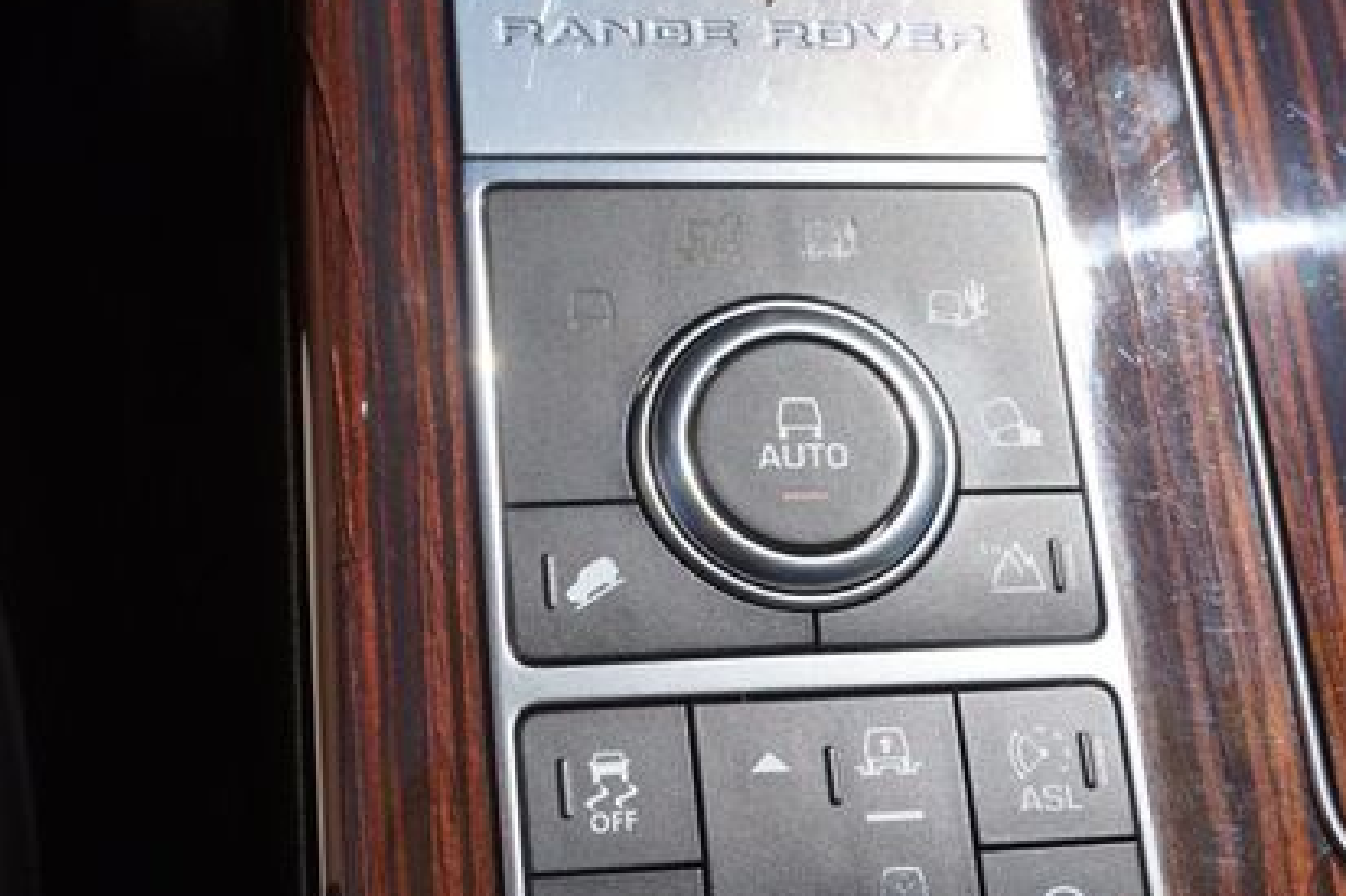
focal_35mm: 49
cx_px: 671
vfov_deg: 27.6
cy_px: 544
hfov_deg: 40.5
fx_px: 1823
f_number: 11
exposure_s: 1/160
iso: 100
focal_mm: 21
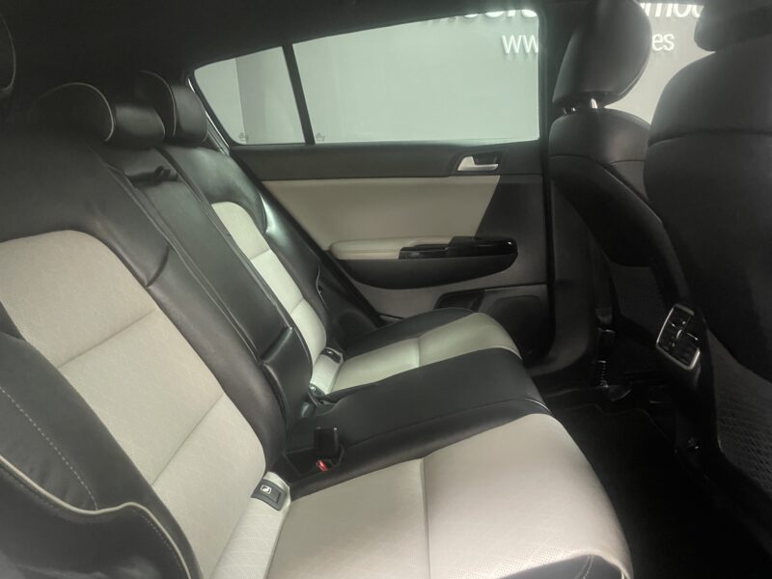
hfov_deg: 67.3
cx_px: 386
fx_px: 580
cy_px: 290
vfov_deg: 53.1
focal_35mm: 26
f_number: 1.6
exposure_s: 1/25
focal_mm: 4.2
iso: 640
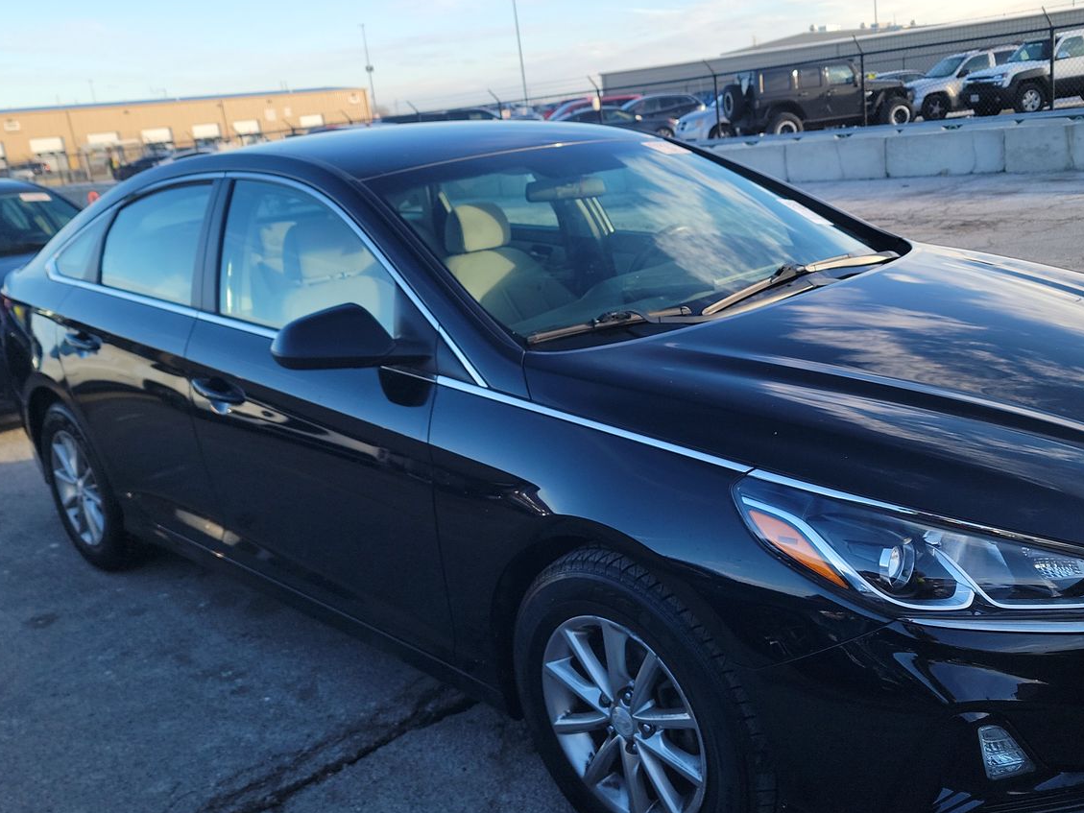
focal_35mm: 34
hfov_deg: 53.6
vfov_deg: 41.8
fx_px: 1065
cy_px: 415
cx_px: 649
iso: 50
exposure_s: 1/172
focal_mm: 6.7
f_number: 1.8
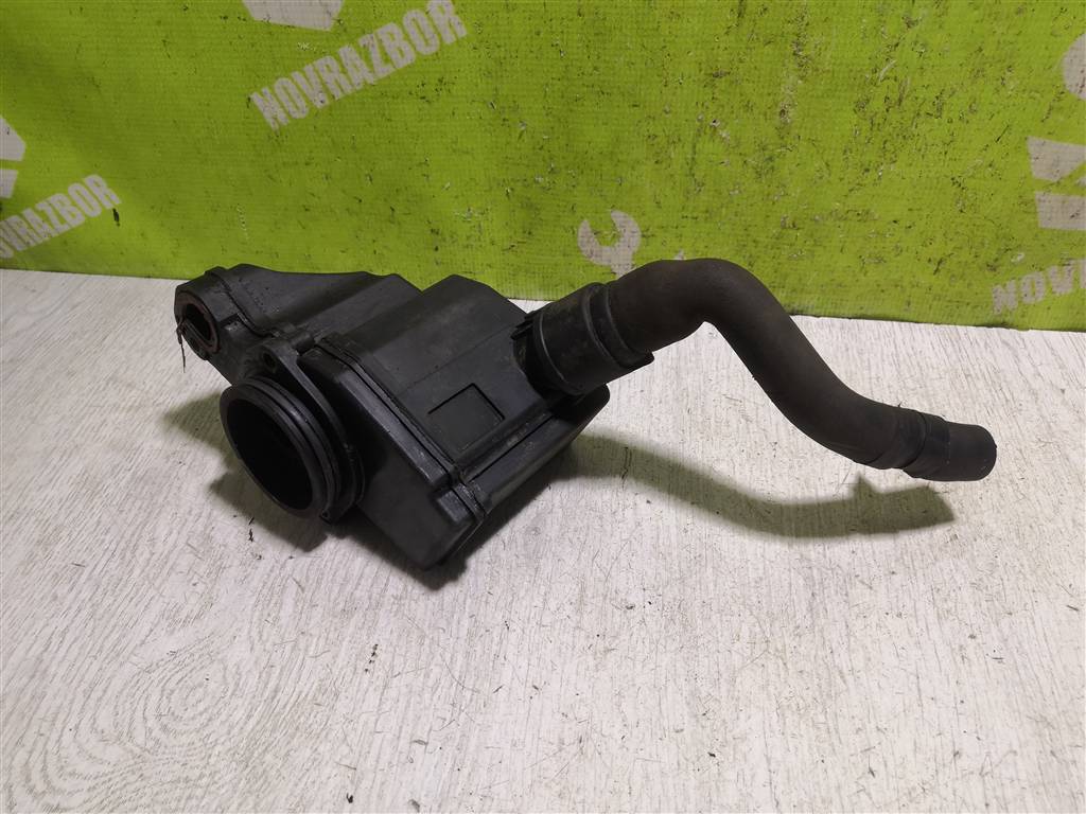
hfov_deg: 65.3
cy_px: 407
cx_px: 543
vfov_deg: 51.4
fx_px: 847
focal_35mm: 27
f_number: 1.8
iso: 50
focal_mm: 3.95
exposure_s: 1/50
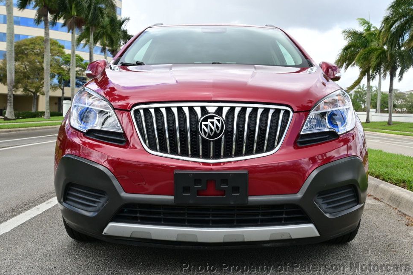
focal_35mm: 38
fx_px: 436
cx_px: 215
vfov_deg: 35.0
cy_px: 135
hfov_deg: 50.7
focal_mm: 24
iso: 100
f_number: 6.3
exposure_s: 1/160
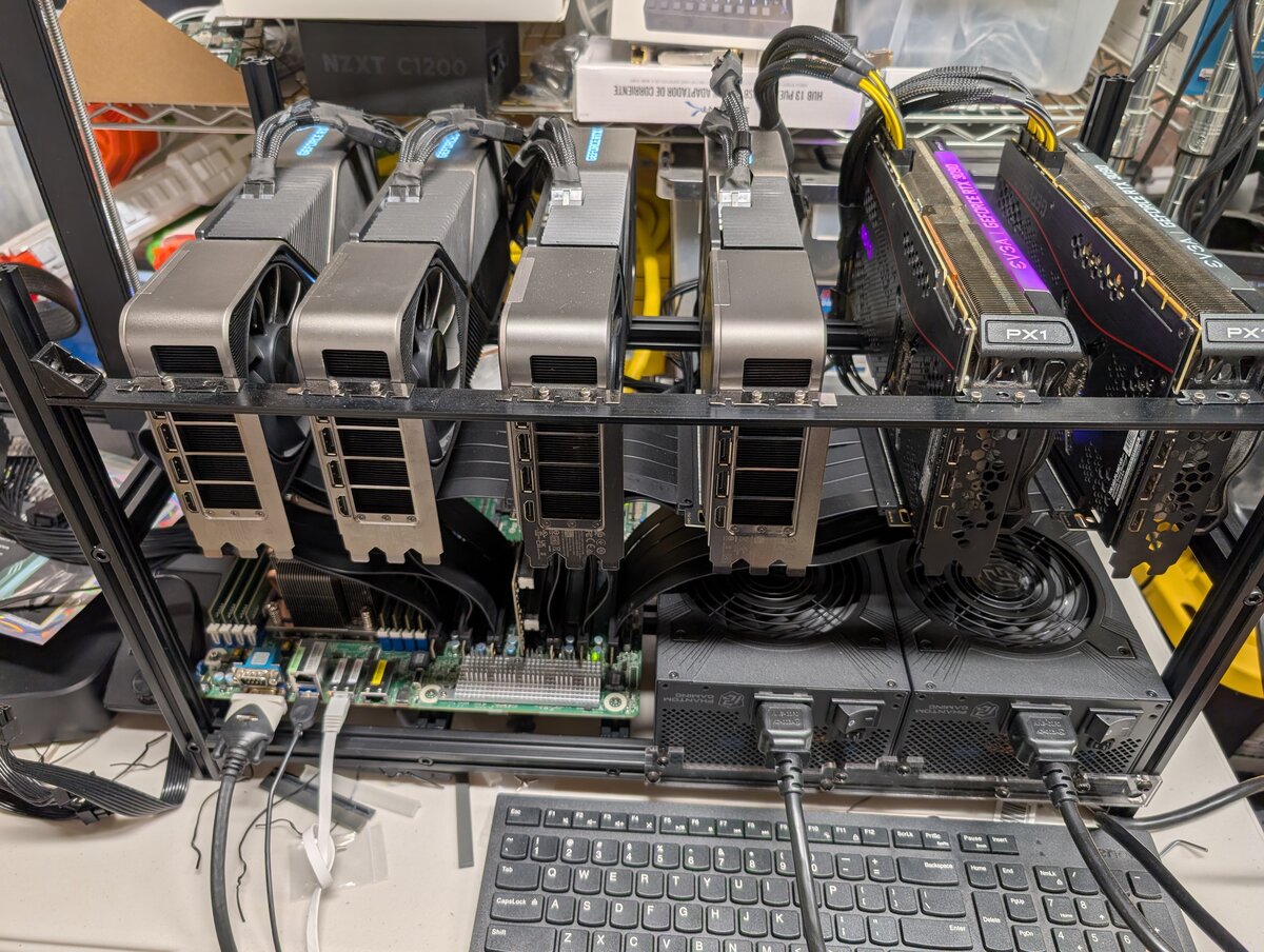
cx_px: 632
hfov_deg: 71.5
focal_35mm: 24
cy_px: 476
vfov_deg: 57.0
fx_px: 878
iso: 31
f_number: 1.68
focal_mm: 6.9
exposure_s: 1/120
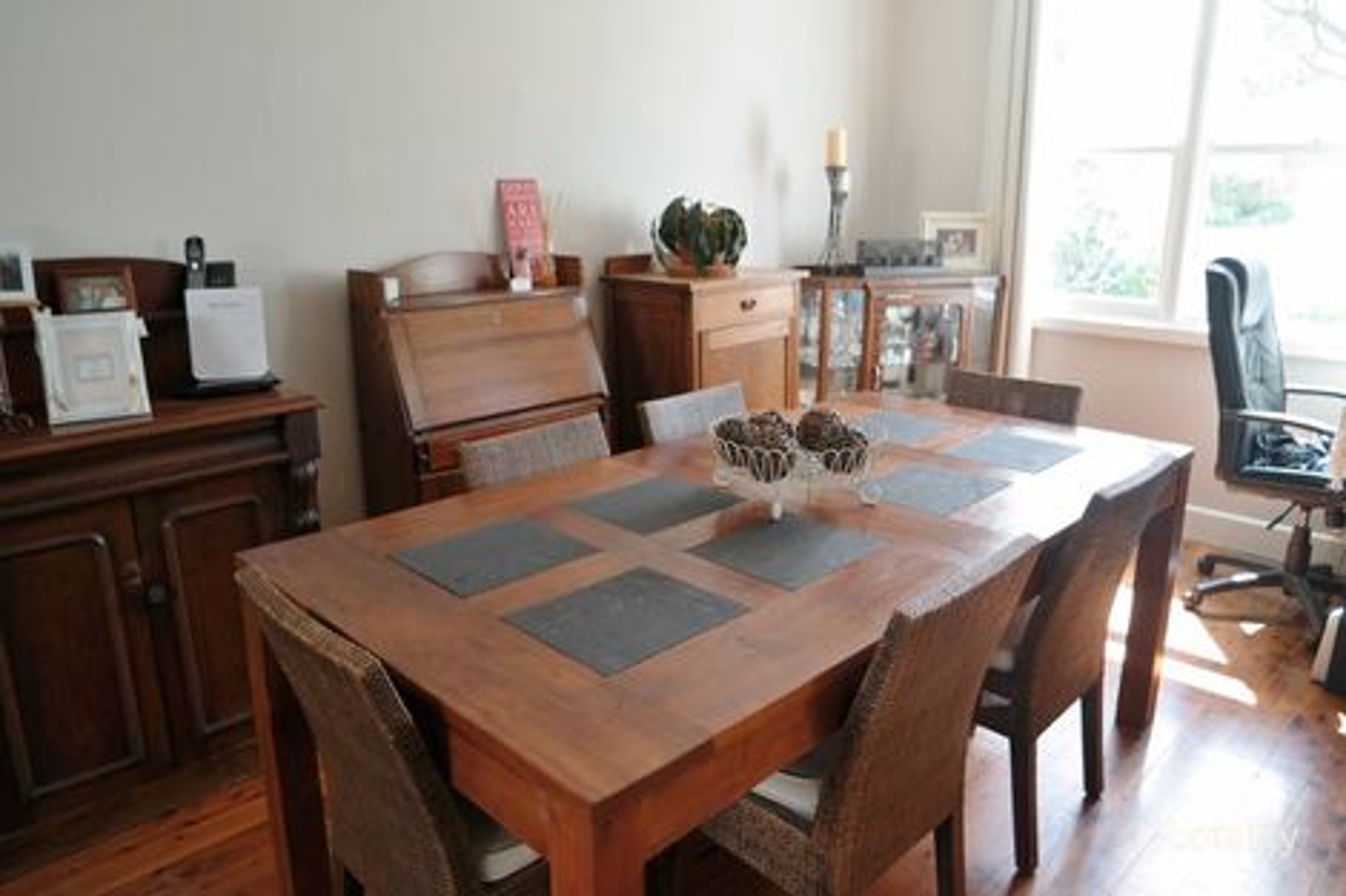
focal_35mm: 24
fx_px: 897
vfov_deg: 53.1
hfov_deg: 73.8
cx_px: 673
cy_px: 448
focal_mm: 16
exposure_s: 1/50
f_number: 3.5
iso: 200
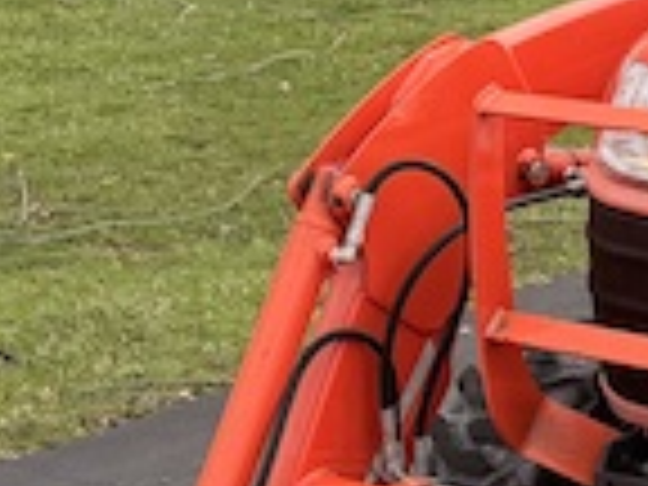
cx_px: 693
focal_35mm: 133
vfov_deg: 11.1
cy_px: 351
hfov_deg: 14.5
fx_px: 2490
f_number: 1.78
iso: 100
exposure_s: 1/2907
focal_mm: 6.76
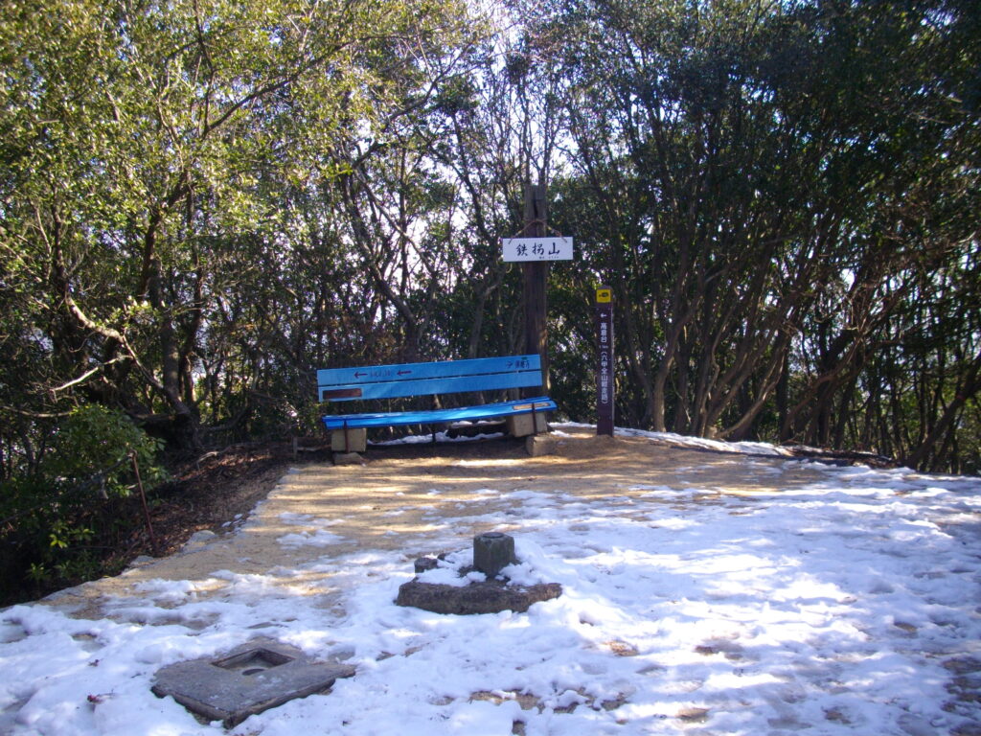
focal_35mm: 37
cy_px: 368
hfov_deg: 50.1
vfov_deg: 38.7
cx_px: 490
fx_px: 1049
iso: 100
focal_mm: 6.2
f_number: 2.8
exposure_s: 1/250
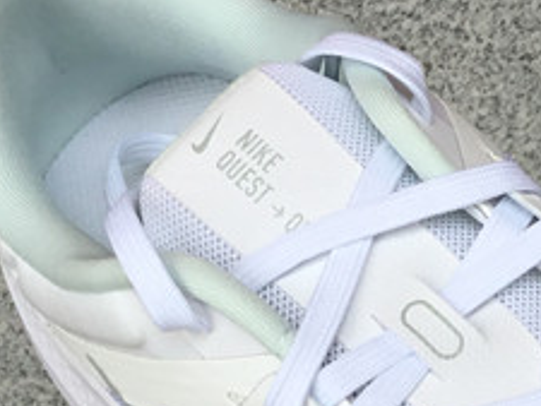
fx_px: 1939
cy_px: 462
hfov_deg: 15.7
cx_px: 498
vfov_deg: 11.8
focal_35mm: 124
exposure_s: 1/227
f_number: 2.4
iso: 25
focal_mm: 3.3
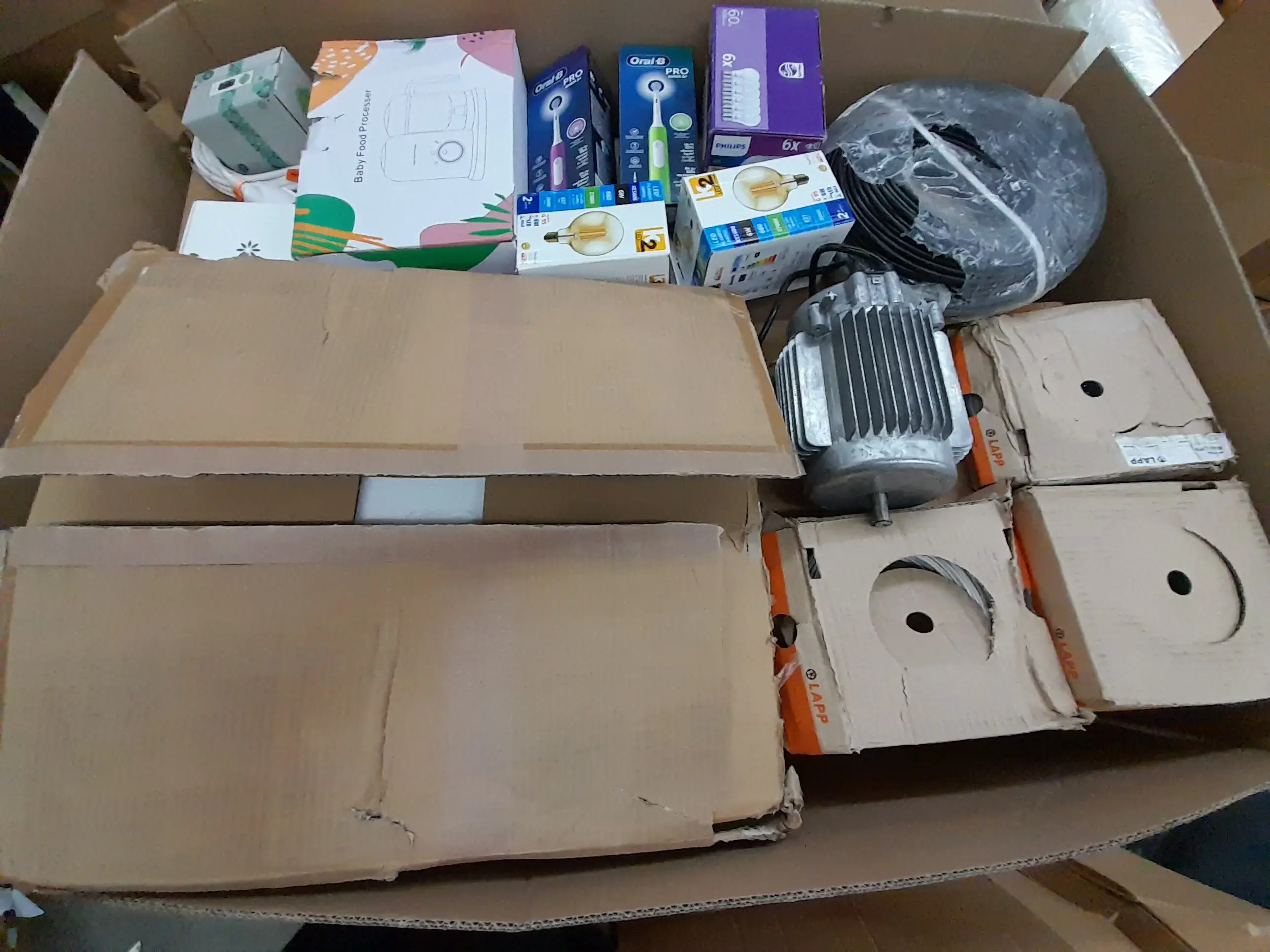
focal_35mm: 13
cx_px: 635
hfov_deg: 106.2
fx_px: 477
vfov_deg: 89.9
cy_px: 476
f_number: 2.2
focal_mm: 1.13
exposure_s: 1/50
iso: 250
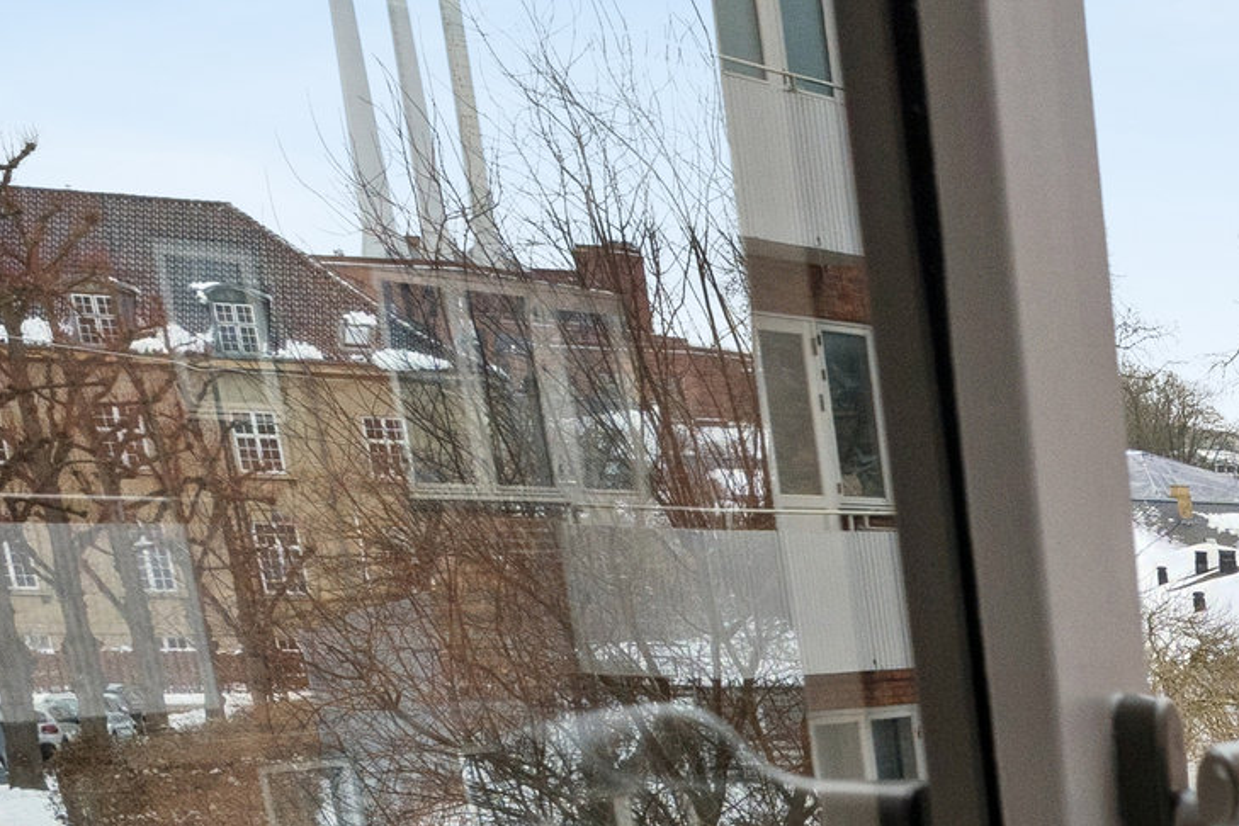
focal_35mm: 72
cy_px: 1331
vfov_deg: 16.8
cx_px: 2223
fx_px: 2466
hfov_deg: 20.3
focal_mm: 11.6
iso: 400
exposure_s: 1/160
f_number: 7.1
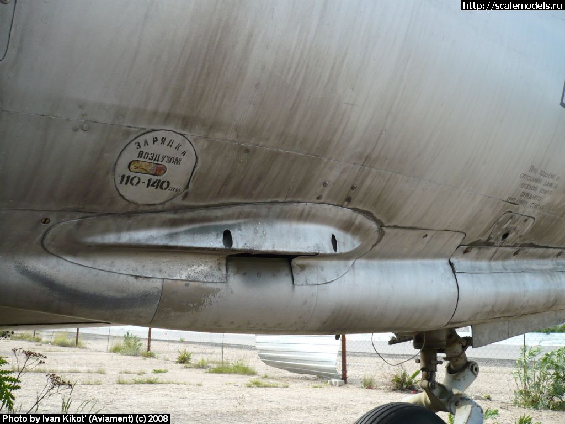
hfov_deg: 52.6
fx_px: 571
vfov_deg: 40.7
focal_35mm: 35
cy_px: 212
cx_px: 282
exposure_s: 1/400
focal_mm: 5.8
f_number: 2.8
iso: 100
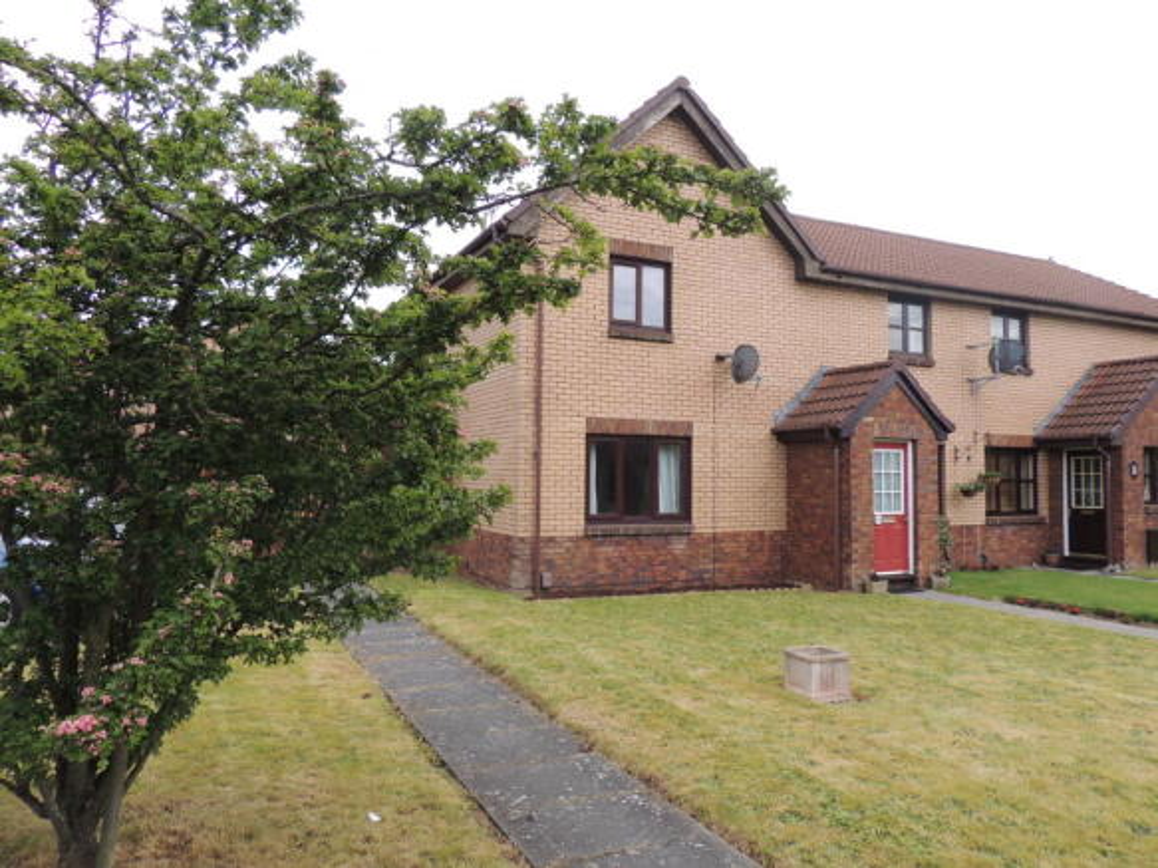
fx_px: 803
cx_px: 579
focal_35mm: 24
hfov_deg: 71.6
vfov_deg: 56.8
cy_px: 434
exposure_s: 1/500
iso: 100
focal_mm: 4.3
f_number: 3
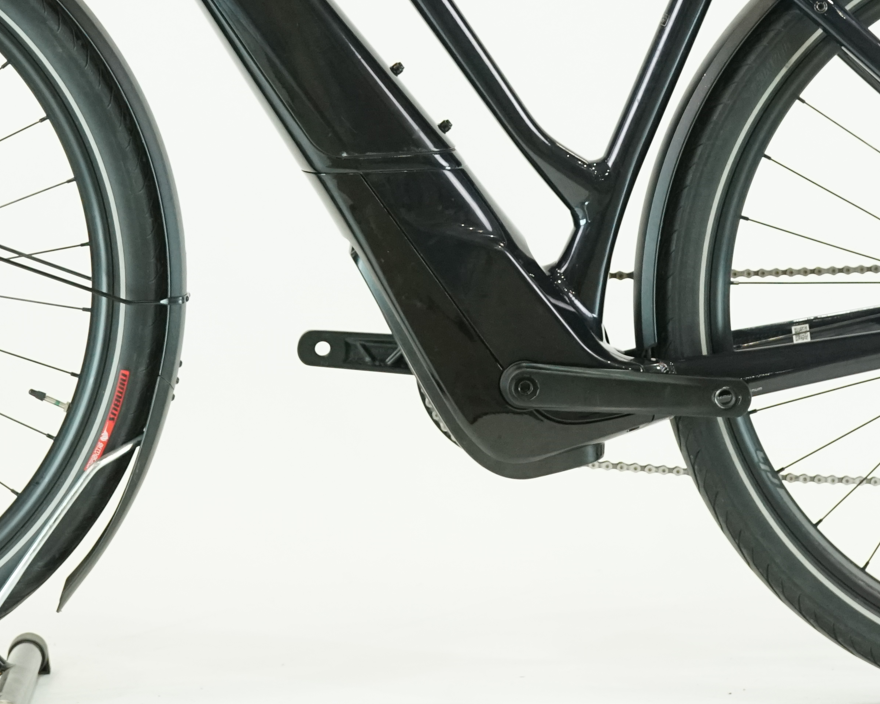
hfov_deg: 14.9
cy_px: 36
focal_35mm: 129
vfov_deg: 11.9
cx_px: 401
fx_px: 3360
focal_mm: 55
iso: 2500
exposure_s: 1/200
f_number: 6.3
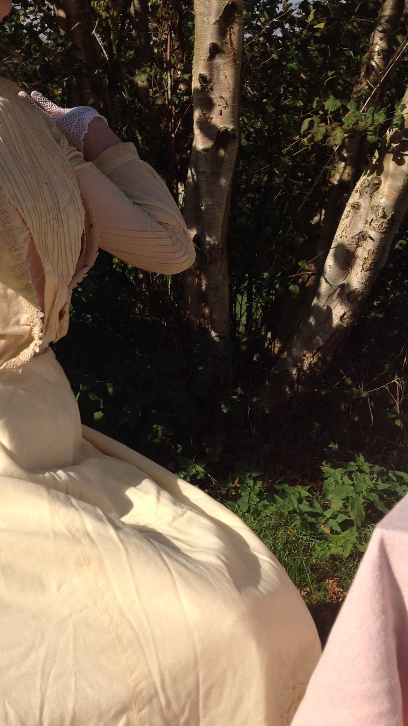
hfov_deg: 25.0
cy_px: 384
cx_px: 83
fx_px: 904
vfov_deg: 43.7
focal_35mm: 47
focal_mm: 4.28
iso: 50
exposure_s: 1/2519
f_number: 2.4
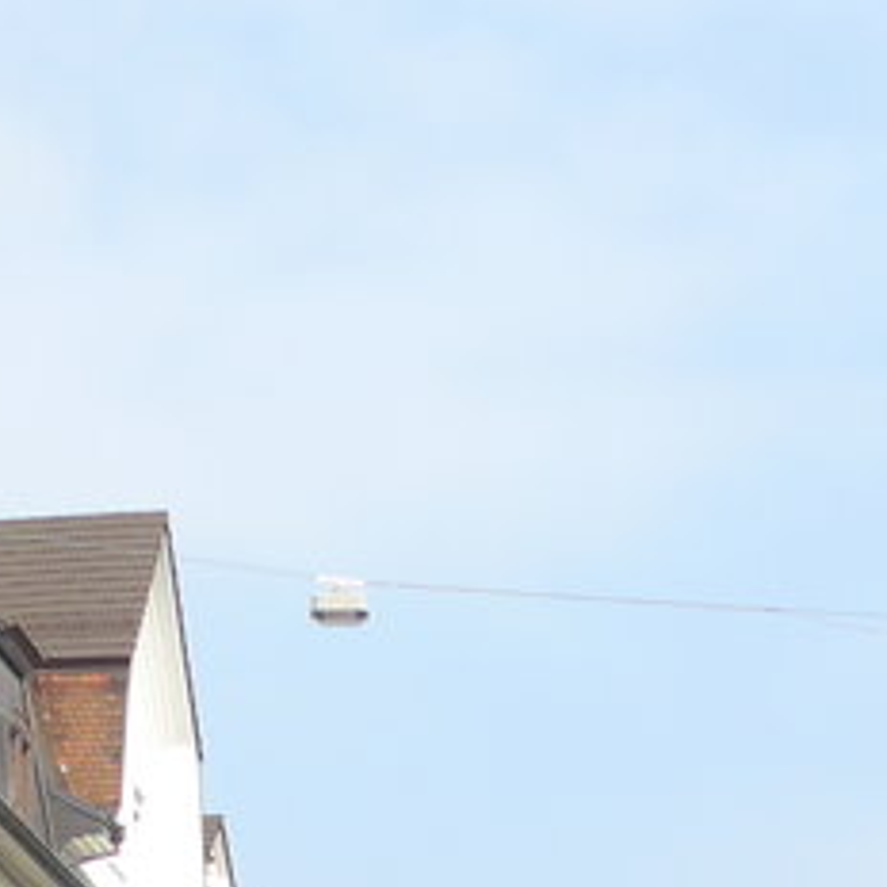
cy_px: 1353
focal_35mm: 128
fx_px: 3711
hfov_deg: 13.6
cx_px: 520
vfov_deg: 12.9
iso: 80
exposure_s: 1/2000
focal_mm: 6
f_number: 2
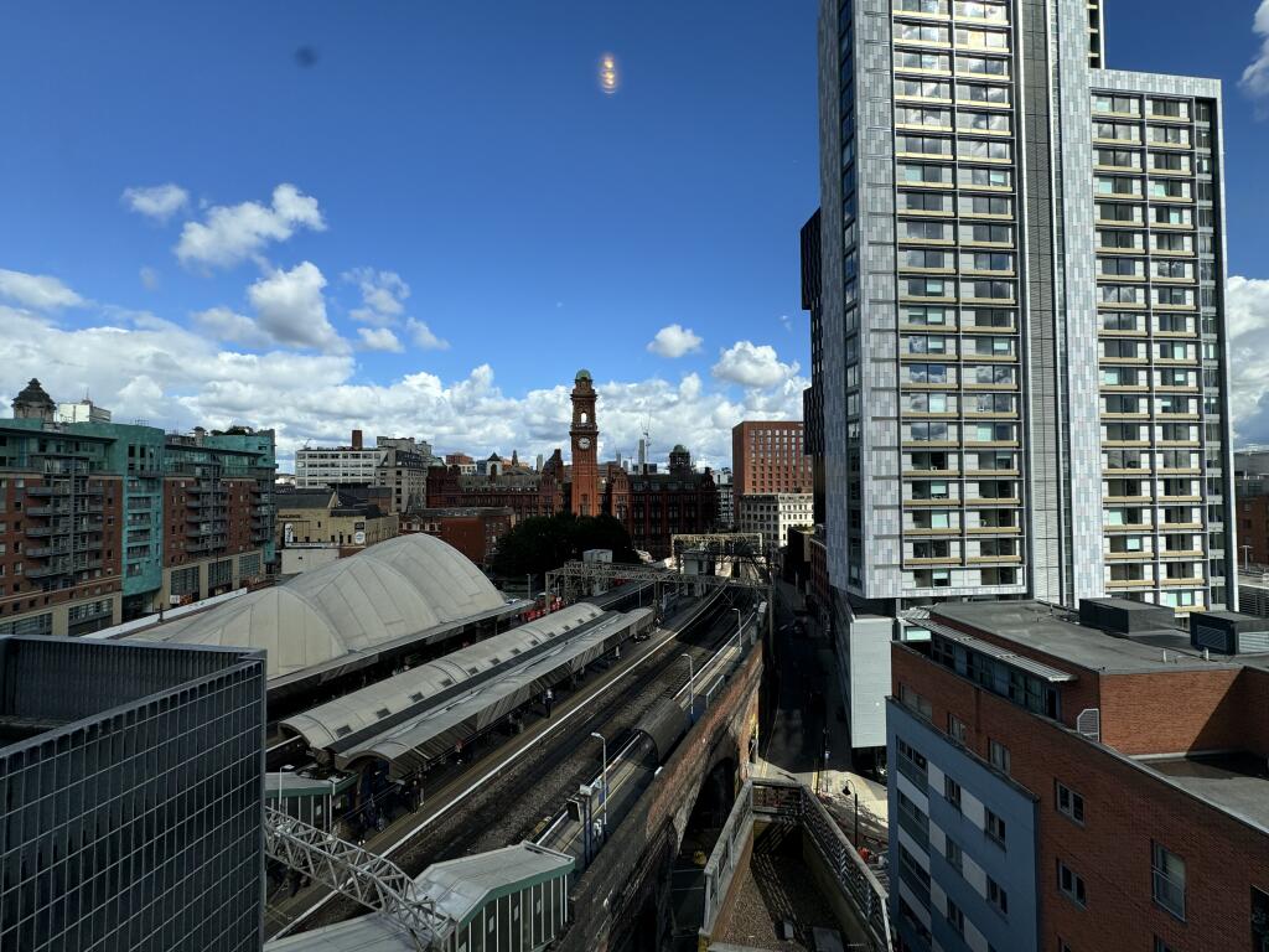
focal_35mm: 14
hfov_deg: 102.1
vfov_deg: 85.7
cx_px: 634
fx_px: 513
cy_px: 476
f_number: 2.2
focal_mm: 2.22
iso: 50
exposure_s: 1/1600
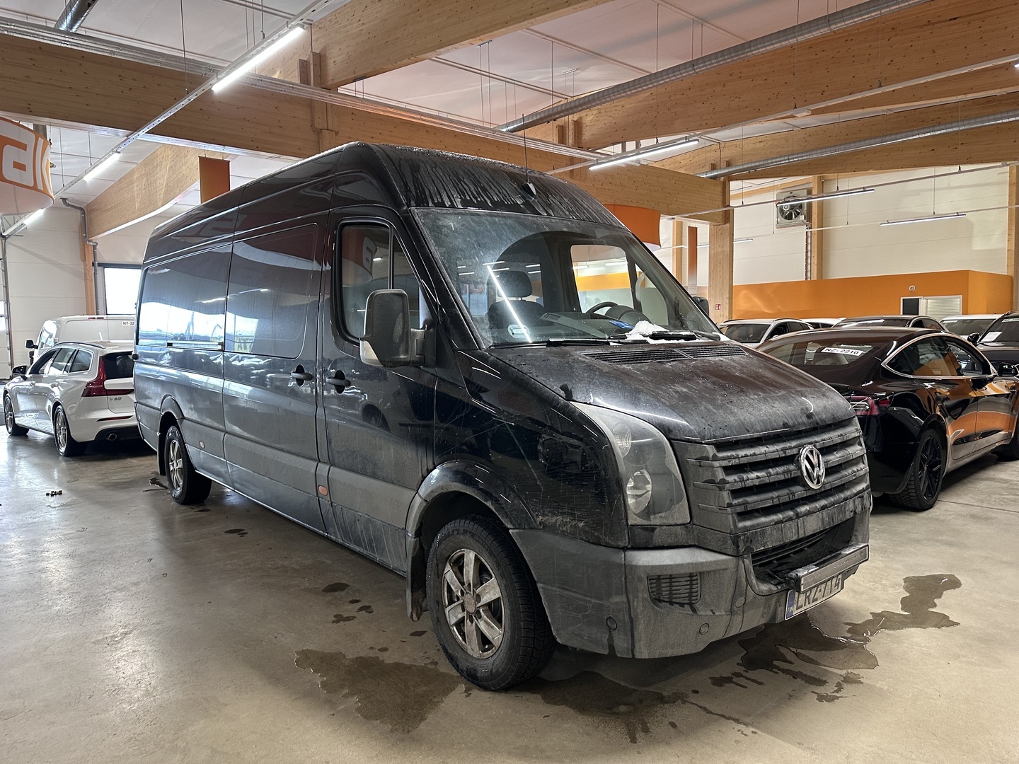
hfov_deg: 71.6
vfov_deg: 56.8
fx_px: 706
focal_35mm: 24
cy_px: 382
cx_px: 510
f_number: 1.78
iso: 250
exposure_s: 1/60
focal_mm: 6.86
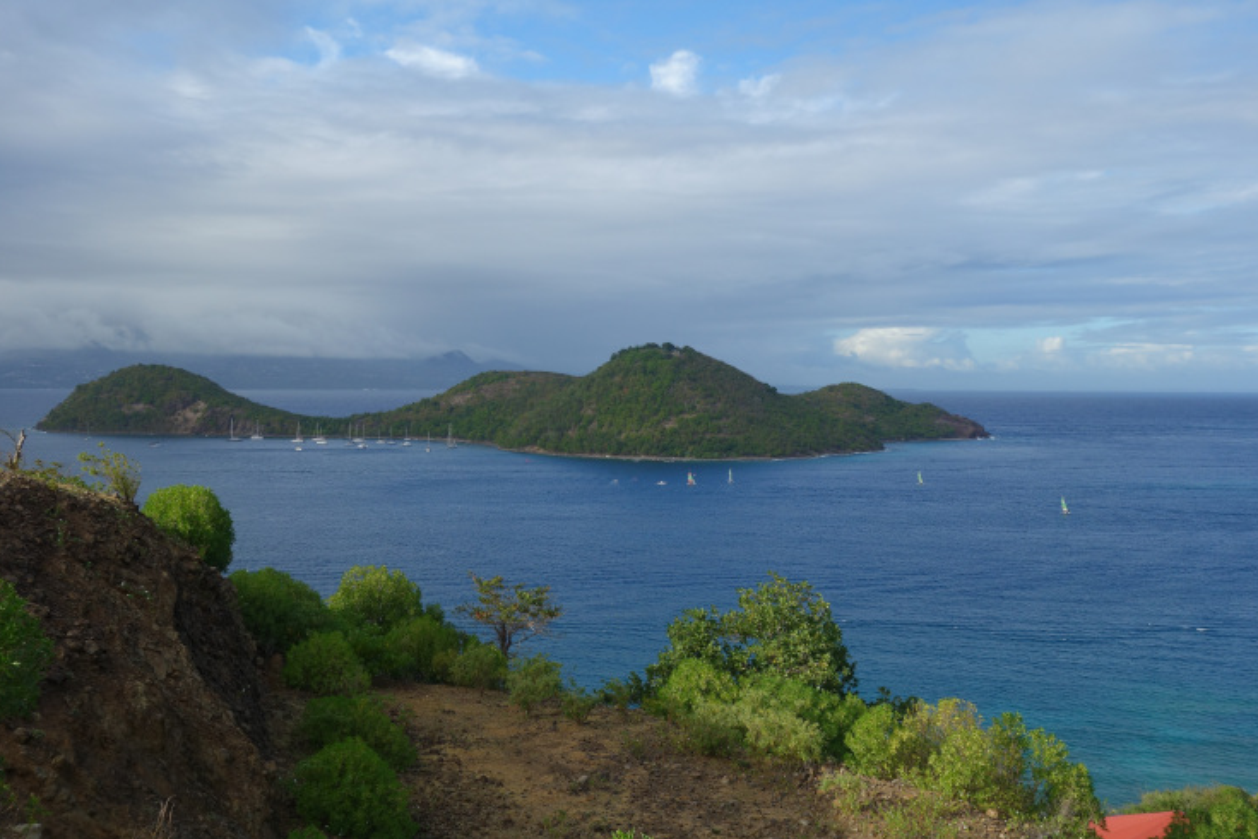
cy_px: 388
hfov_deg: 51.9
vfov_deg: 35.9
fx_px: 1293
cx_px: 635
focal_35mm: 37
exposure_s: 1/400
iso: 125
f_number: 5.6
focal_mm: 12.78
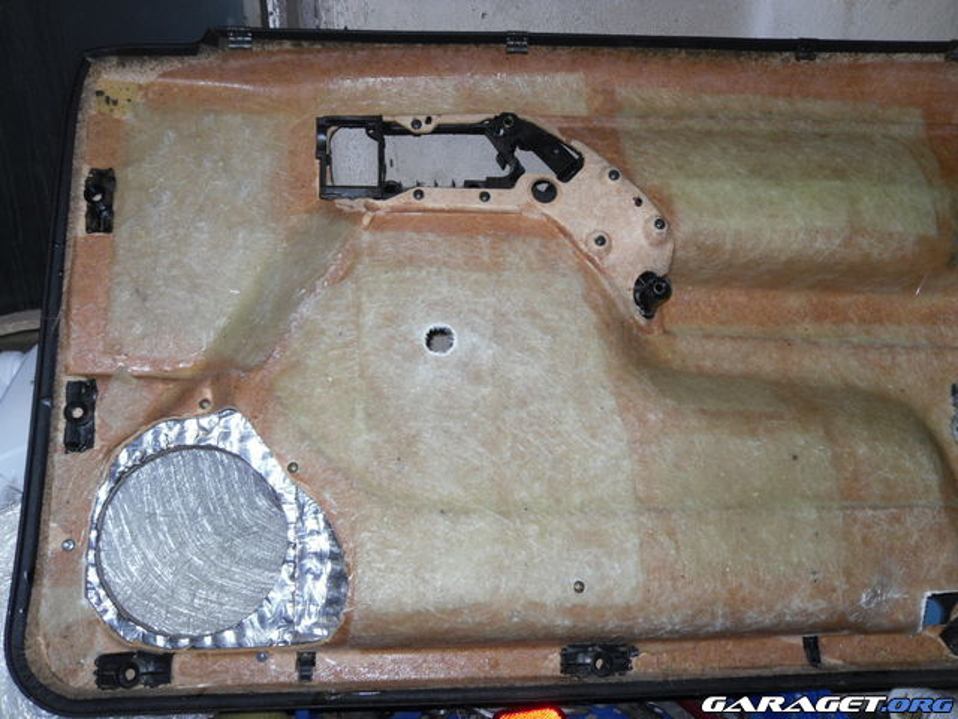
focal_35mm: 35
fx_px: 969
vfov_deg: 40.7
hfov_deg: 52.6
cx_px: 479
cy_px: 360
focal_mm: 6.3
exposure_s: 1/45
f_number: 3.5
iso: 80
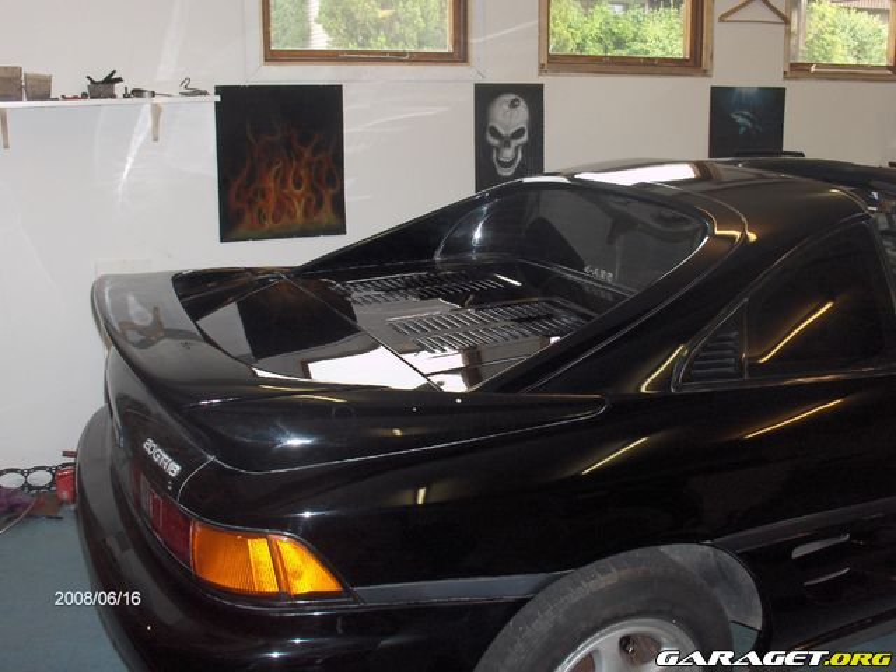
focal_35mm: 28
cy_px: 336
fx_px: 725
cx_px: 448
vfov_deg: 49.7
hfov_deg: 63.4
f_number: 2.8
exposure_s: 1/60
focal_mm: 5.8
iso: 50
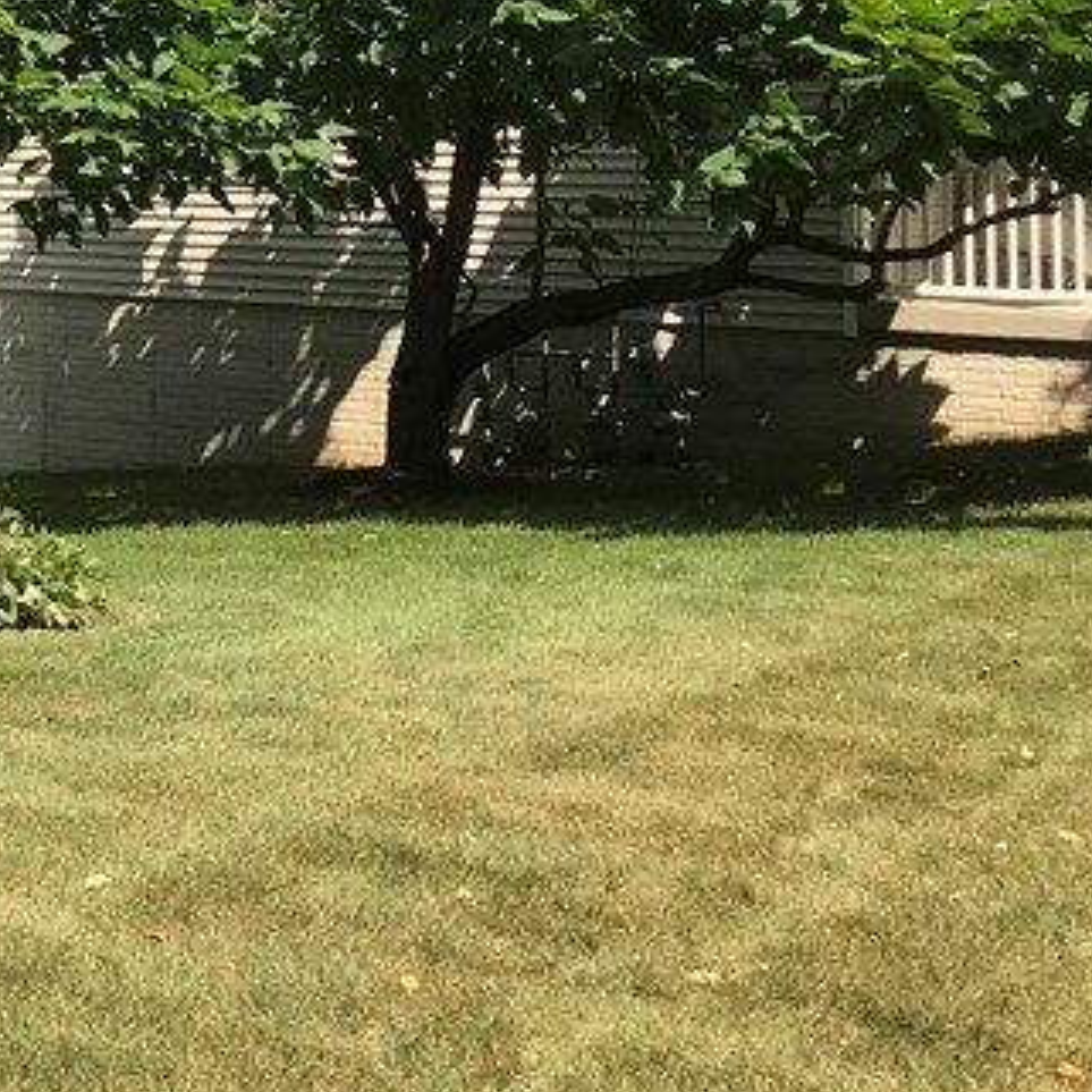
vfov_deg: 21.2
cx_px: -527
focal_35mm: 79
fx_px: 2820
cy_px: 24
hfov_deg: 19.3
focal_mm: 3.99
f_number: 1.8
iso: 20
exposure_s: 1/1408
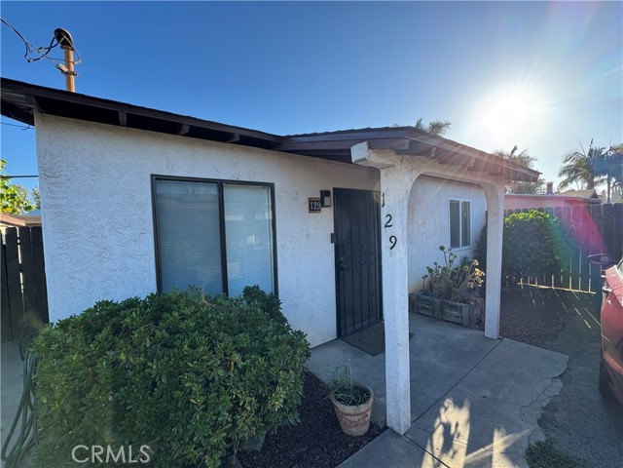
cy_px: 234
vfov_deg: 85.7
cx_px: 312
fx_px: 252
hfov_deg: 102.1
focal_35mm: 14
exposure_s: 1/459
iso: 40
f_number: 2.2
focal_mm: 2.22
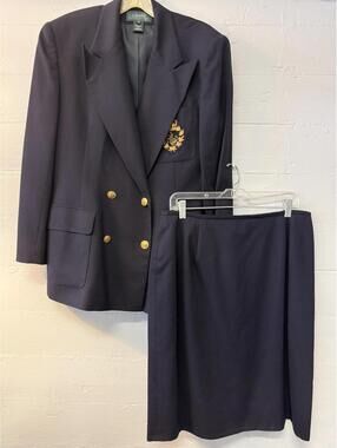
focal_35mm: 24
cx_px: 168
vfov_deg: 71.5
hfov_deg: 56.9
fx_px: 311
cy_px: 224
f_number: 1.78
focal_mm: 6.76
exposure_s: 1/60
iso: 640
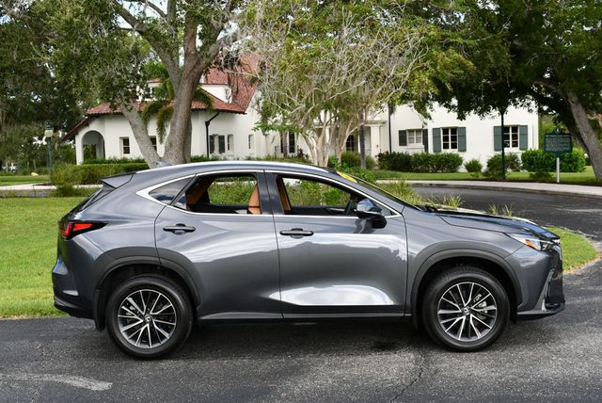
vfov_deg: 27.0
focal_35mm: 50
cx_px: 301
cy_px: 202
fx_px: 837
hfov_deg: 39.6
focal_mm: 25
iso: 200
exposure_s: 1/250
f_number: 6.3
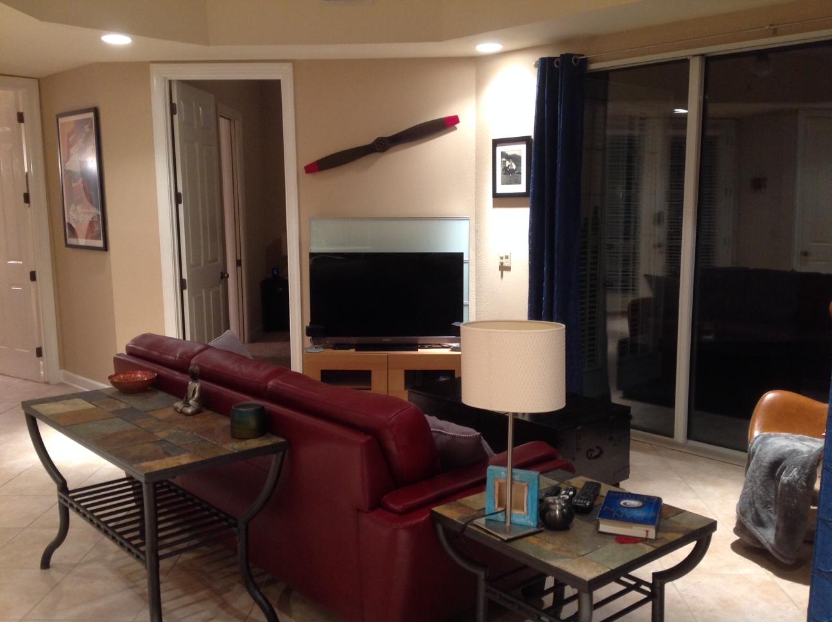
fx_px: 840
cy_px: 311
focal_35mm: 35
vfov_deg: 40.6
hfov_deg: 52.7
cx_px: 416
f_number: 2.4
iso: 160
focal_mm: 4.28
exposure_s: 1/15
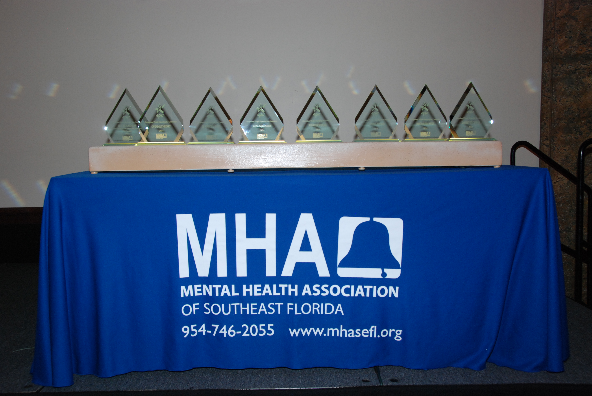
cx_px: 296
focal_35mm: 36
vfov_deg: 37.0
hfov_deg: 53.1
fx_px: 593
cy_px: 198
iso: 640
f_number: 6.3
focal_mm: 24
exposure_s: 1/60
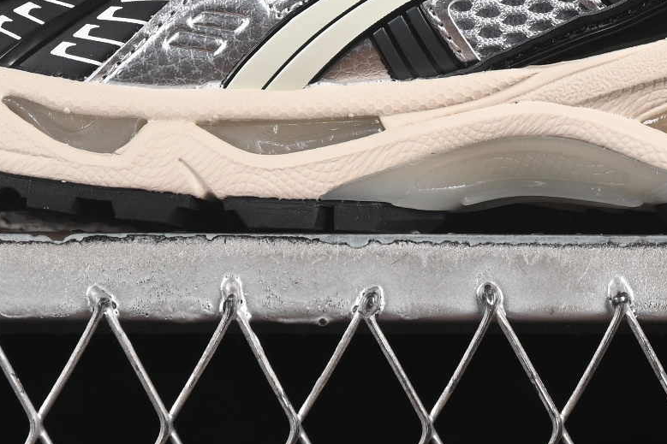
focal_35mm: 268
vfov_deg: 5.1
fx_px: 4964
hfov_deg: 7.7
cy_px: -263
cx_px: 460
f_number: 7.1
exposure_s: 1/80
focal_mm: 50
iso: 160
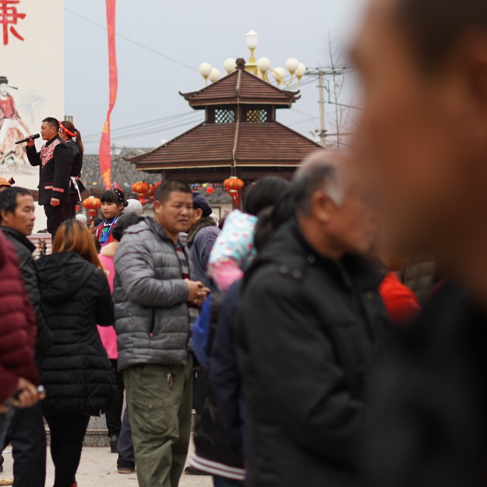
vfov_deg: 14.4
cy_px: 212
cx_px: 65
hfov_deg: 14.3
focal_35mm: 121
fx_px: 1926
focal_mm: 55
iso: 100
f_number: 2
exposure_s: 1/1250
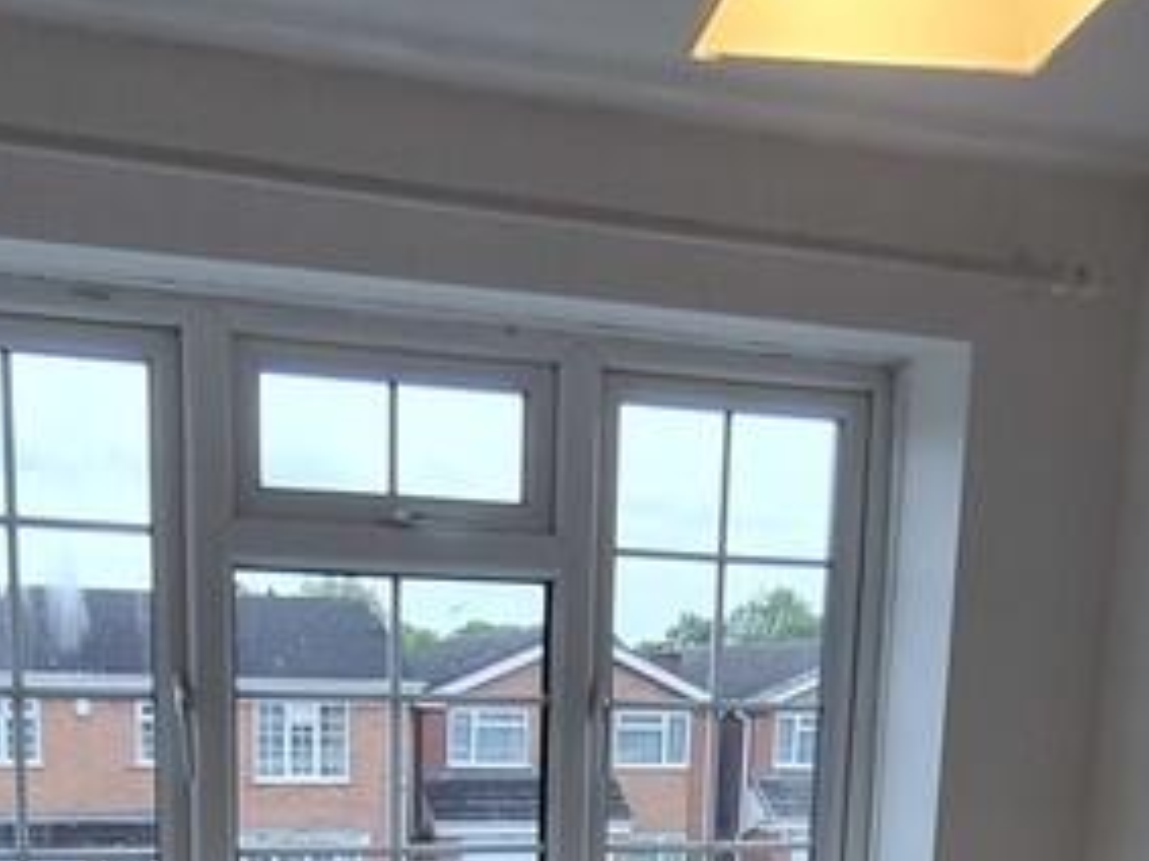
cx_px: 467
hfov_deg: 40.3
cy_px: 1088
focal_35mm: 47
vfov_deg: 26.6
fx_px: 1559
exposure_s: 1/151
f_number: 2.2
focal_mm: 2.2
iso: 50
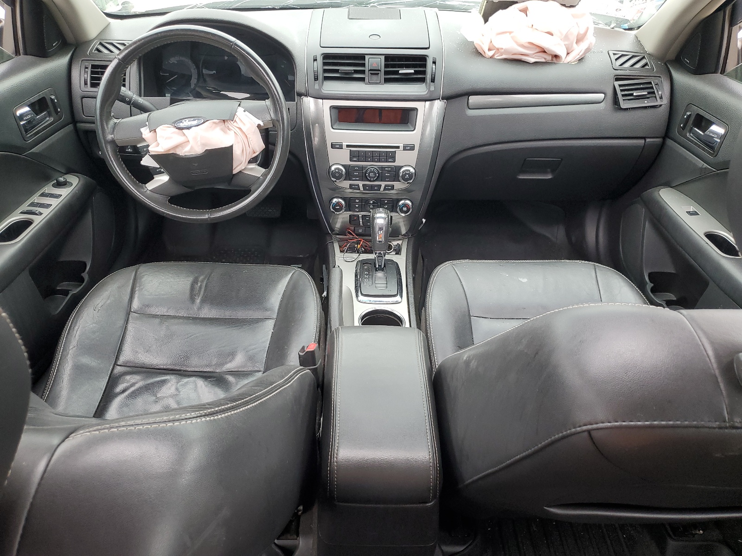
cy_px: 278
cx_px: 371
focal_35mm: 26
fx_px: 557
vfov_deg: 53.1
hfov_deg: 67.3
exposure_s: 1/120
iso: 76
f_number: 1.5
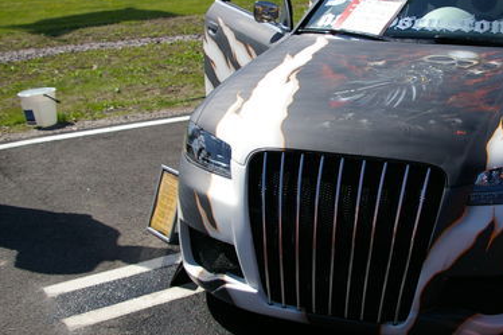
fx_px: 752
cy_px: 105
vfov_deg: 24.9
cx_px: 387
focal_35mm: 54
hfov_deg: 36.0
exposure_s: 1/1250
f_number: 5
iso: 200
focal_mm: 21
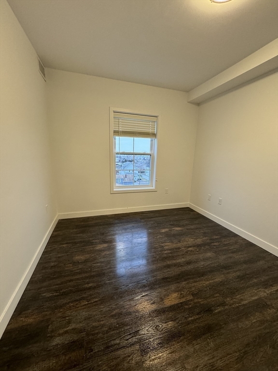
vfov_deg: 102.1
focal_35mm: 14
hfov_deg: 85.7
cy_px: 186
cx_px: 139
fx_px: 150
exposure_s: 1/60
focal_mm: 2.22
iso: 250
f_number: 2.2
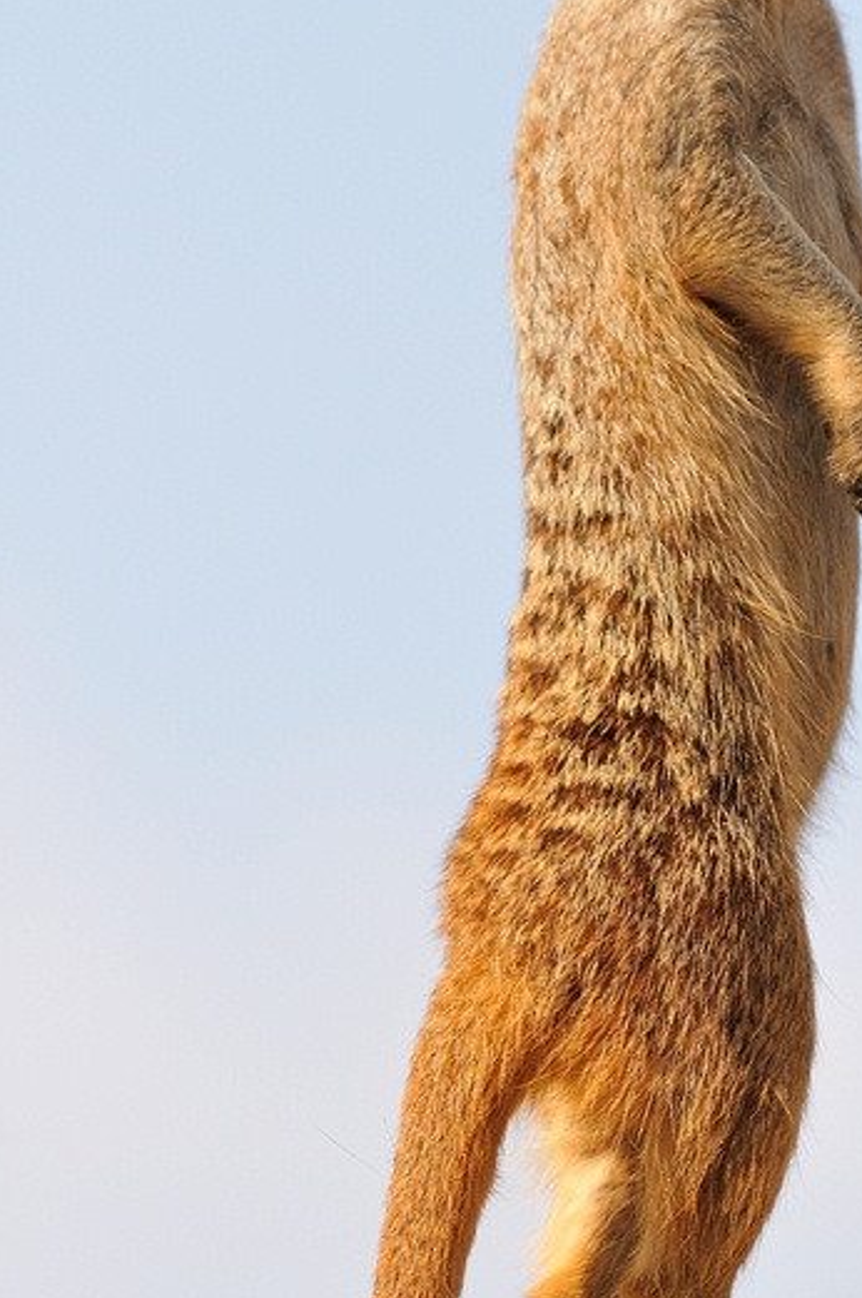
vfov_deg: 3.8
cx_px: 747
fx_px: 19625
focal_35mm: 545
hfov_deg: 2.5
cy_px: 429
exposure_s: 1/800
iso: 200
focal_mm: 185
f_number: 4.5
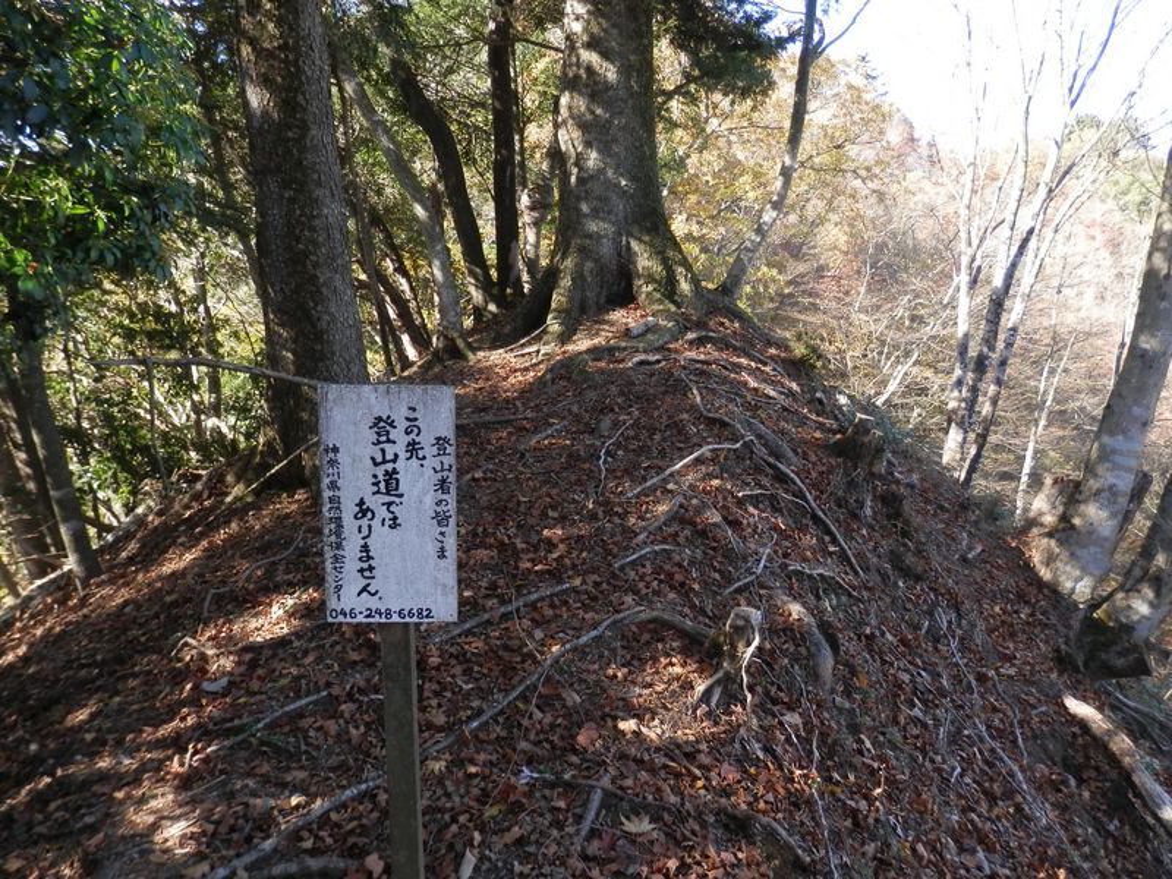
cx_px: 586
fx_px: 846
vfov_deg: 54.9
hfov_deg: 69.4
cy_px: 440
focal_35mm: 25
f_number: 3
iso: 80
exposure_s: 1/80
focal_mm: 4.5
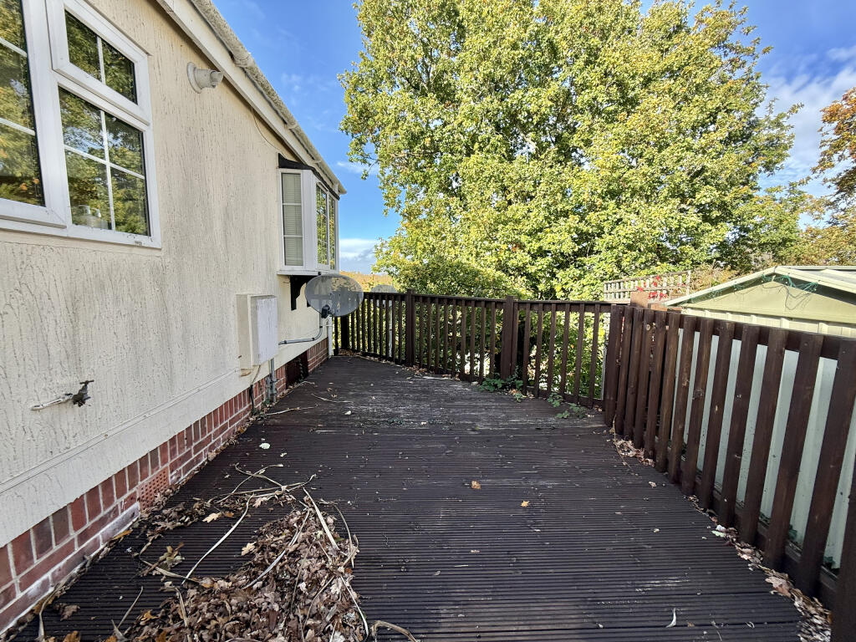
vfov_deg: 85.7
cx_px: 428
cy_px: 321
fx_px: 346
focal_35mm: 14
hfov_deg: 102.1
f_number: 2.2
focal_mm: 2.22
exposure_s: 1/416
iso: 64
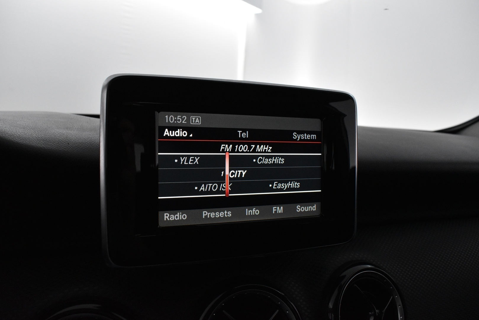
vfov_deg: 47.9
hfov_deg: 67.4
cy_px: 160
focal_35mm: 27
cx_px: 240
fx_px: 359
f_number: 5.6
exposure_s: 1/125
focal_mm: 18
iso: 3200
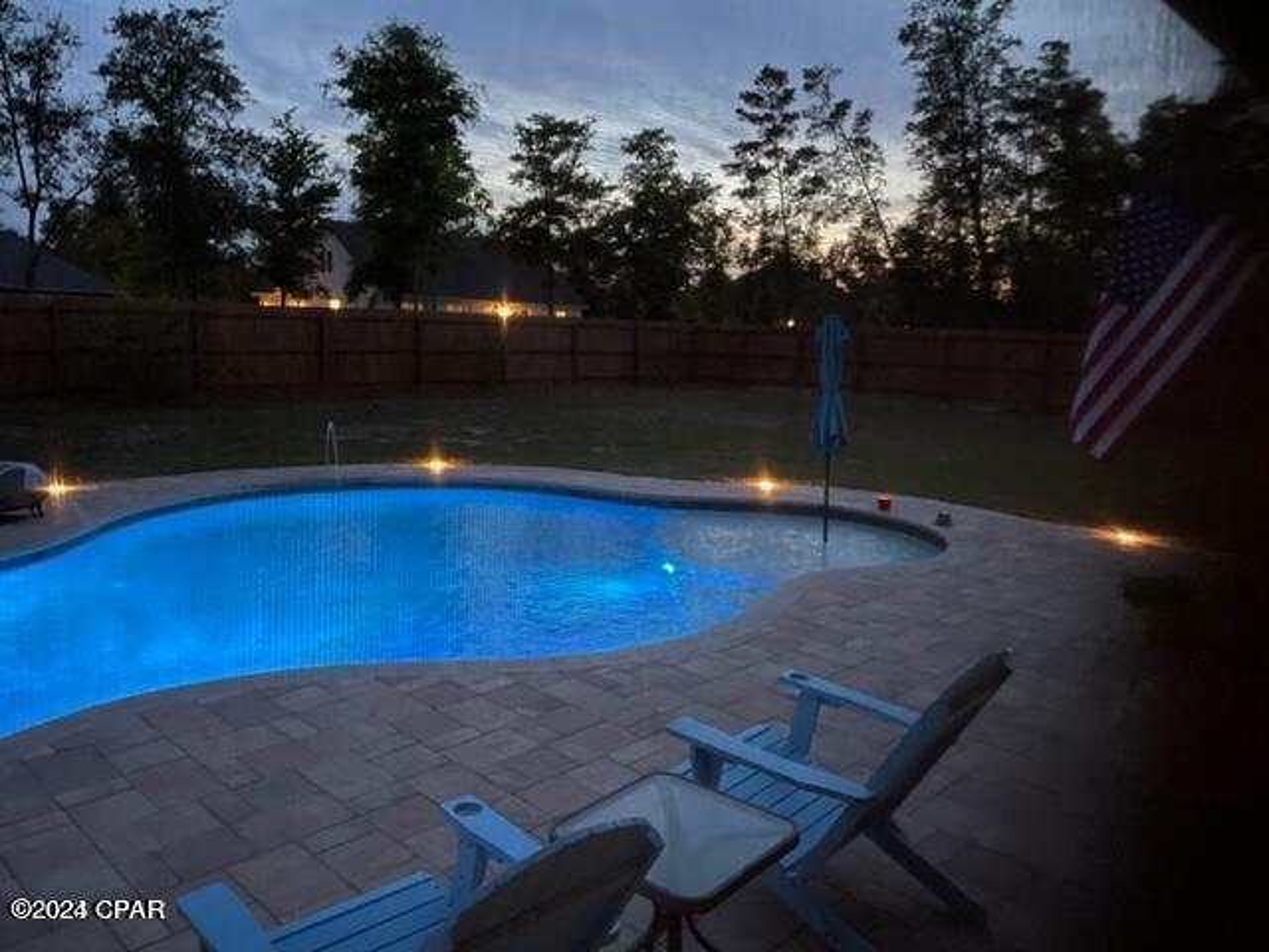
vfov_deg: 53.1
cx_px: 634
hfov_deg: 67.3
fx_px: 953
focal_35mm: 26
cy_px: 476
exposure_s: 1/7
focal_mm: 4.2
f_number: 1.6
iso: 800
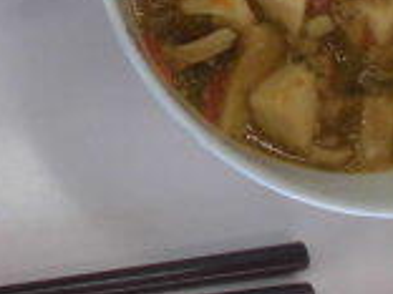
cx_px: -179
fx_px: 1215
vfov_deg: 13.6
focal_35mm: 107
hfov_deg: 16.8
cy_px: -18
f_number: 3.5
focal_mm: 4.6
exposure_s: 1/80
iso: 100
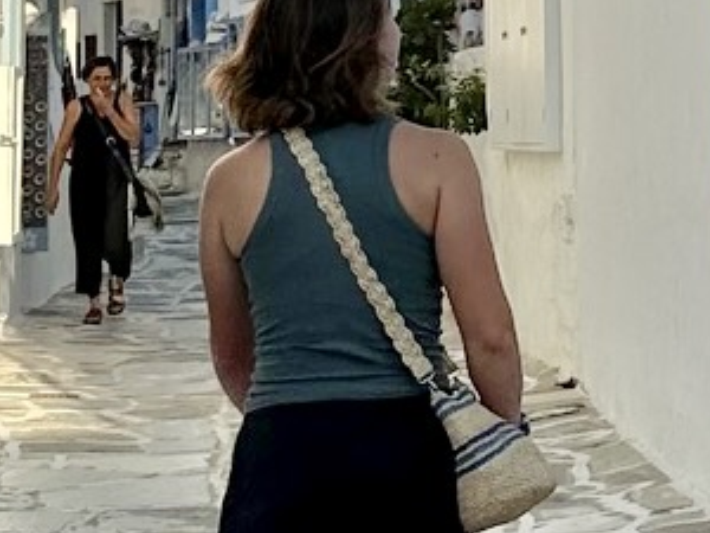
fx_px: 2523
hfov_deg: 15.4
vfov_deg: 11.6
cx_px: 880
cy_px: -213
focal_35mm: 123
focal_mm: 6.86
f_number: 1.78
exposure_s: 1/4545
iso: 80
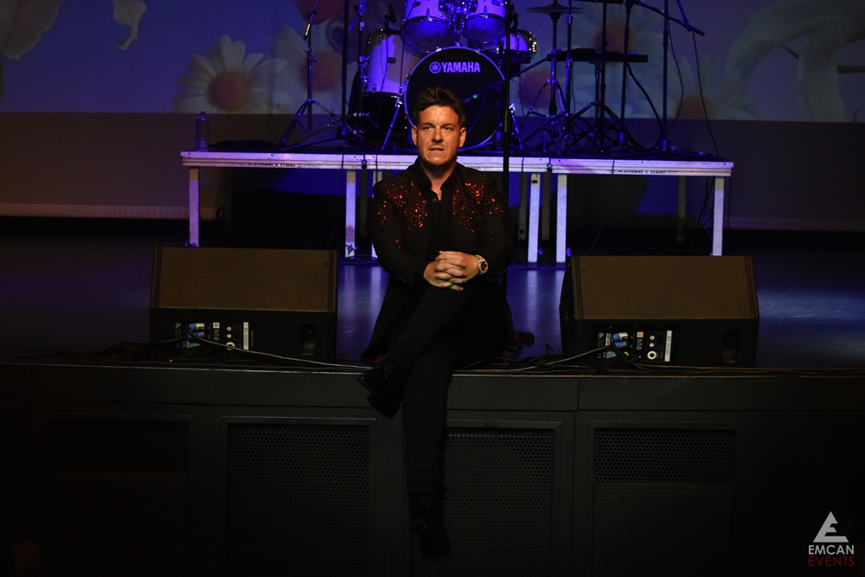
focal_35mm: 82
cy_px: 288
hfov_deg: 24.6
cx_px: 432
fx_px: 1982
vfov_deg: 16.6
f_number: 5.6
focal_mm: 55
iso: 1600
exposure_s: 1/160
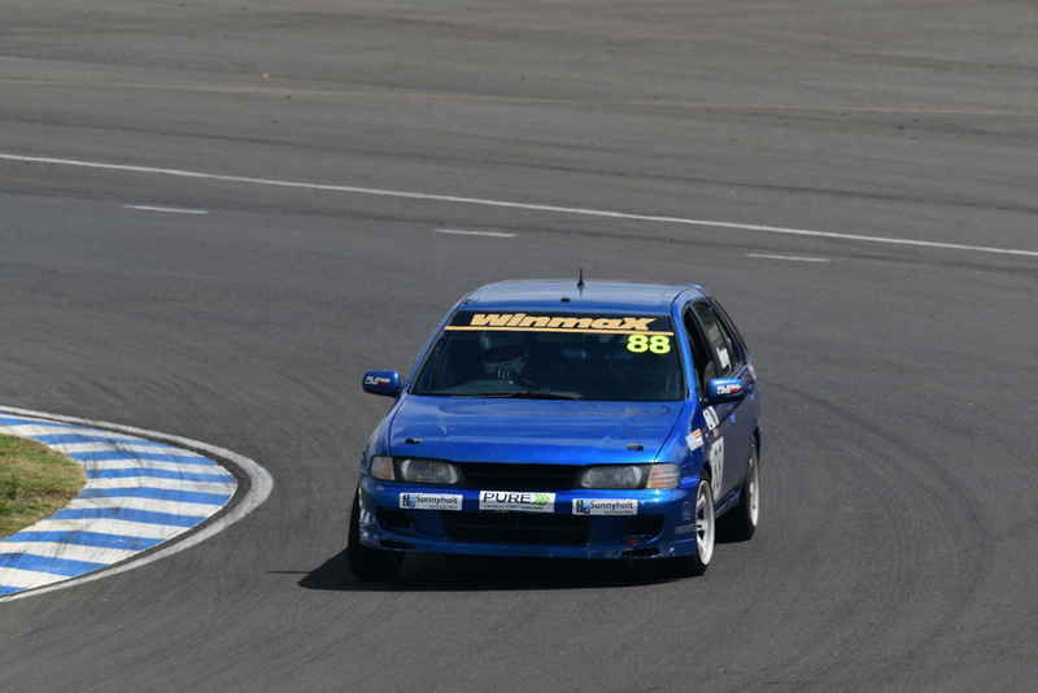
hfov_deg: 2.7
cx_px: 519
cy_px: 346
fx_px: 21632
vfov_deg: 1.8
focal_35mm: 750
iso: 200
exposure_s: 1/640
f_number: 10
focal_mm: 500
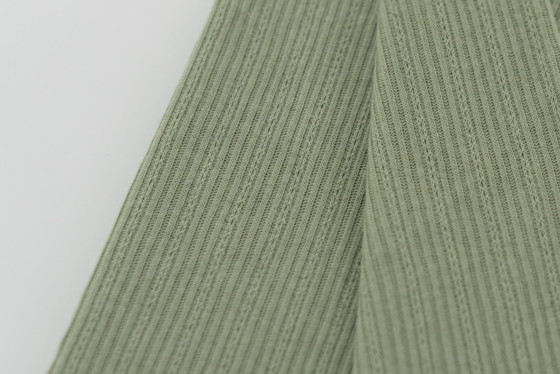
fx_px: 1758
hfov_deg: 17.6
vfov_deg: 12.1
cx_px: 569
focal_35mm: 113
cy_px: 156
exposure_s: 1/160
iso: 100
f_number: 3.5
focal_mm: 50
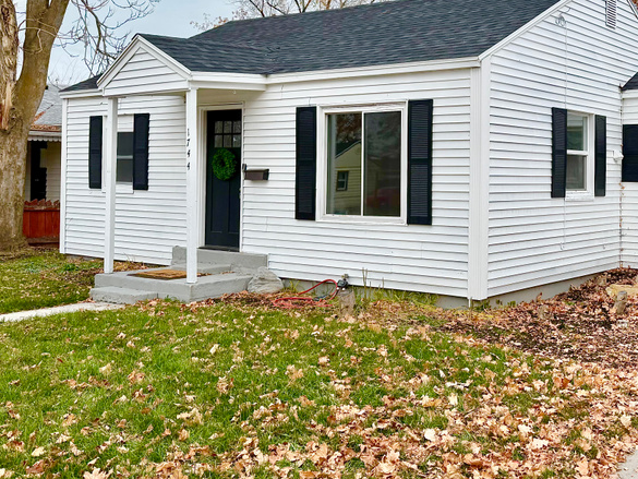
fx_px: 774
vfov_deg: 34.1
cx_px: 506
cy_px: 164
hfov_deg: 42.8
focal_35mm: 42
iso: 80
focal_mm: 6.76
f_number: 1.78
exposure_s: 1/2445
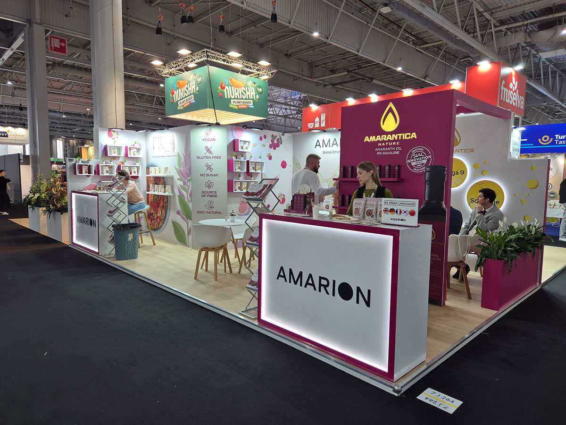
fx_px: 376
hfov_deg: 73.9
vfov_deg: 58.9
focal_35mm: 23
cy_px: 212
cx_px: 283
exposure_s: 1/100
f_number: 1.8
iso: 32
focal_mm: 5.4
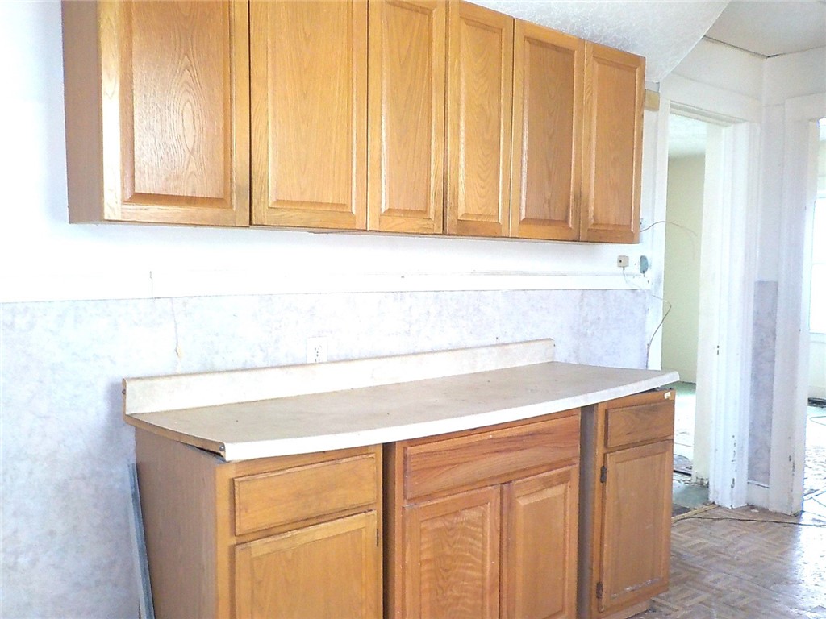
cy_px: 310
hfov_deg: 60.0
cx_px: 413
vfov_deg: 46.8
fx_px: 716
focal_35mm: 30
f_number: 3.3
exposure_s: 1/30
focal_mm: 4.1
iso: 250
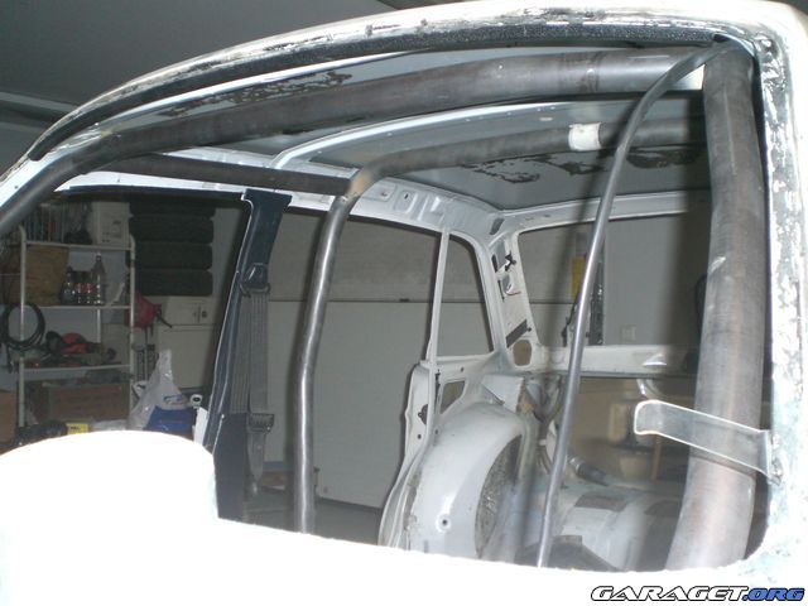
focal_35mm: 38
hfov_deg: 49.0
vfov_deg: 37.7
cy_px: 303
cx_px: 404
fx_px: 887
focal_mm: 6.3
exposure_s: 1/60
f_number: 3.1
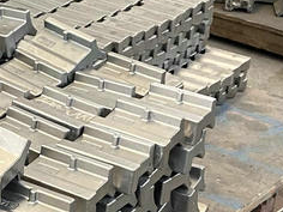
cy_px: 293
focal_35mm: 88
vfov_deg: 15.7
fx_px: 719
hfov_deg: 20.9
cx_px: -48
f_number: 1.8
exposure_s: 1/60
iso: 160
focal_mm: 4.25
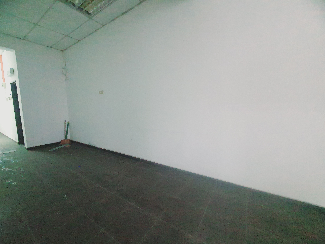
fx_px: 122
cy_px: 122
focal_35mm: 13
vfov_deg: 89.9
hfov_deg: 106.2
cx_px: 162
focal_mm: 1.8
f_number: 2.2
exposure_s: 1/33
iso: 640
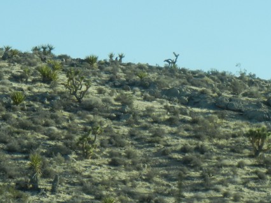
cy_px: 91
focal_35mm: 245
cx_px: 122
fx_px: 1919
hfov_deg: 8.1
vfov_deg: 6.1
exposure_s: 1/575
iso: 160
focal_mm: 18.3
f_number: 4.5
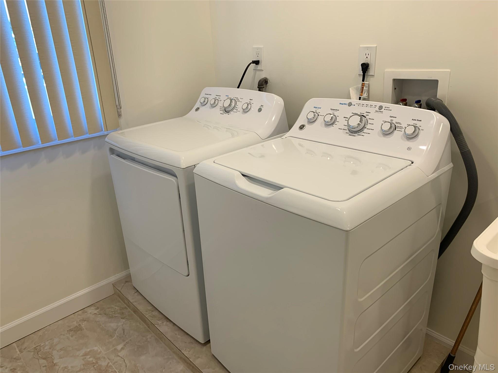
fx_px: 374
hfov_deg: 67.3
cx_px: 249
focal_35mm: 26
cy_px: 186
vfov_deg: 53.1
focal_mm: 4.25
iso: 50
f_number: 1.8
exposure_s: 1/120
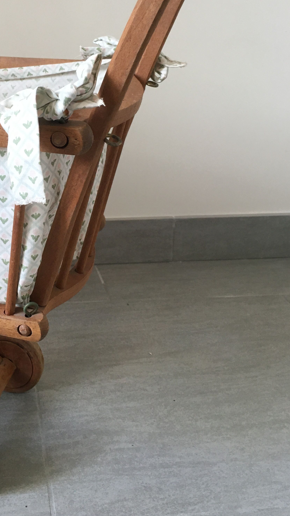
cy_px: 174
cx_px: 36
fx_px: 588
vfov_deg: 46.7
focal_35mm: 43
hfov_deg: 26.9
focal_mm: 4.15
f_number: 2.2
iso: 64
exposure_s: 1/33
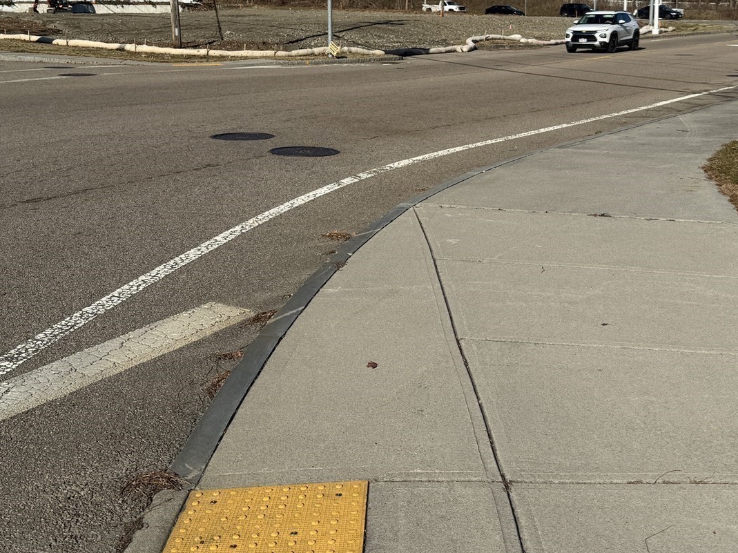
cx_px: 337
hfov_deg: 41.2
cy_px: 117
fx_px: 980
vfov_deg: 30.8
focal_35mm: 46
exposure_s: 1/7937
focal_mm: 6.76
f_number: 1.78
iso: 80
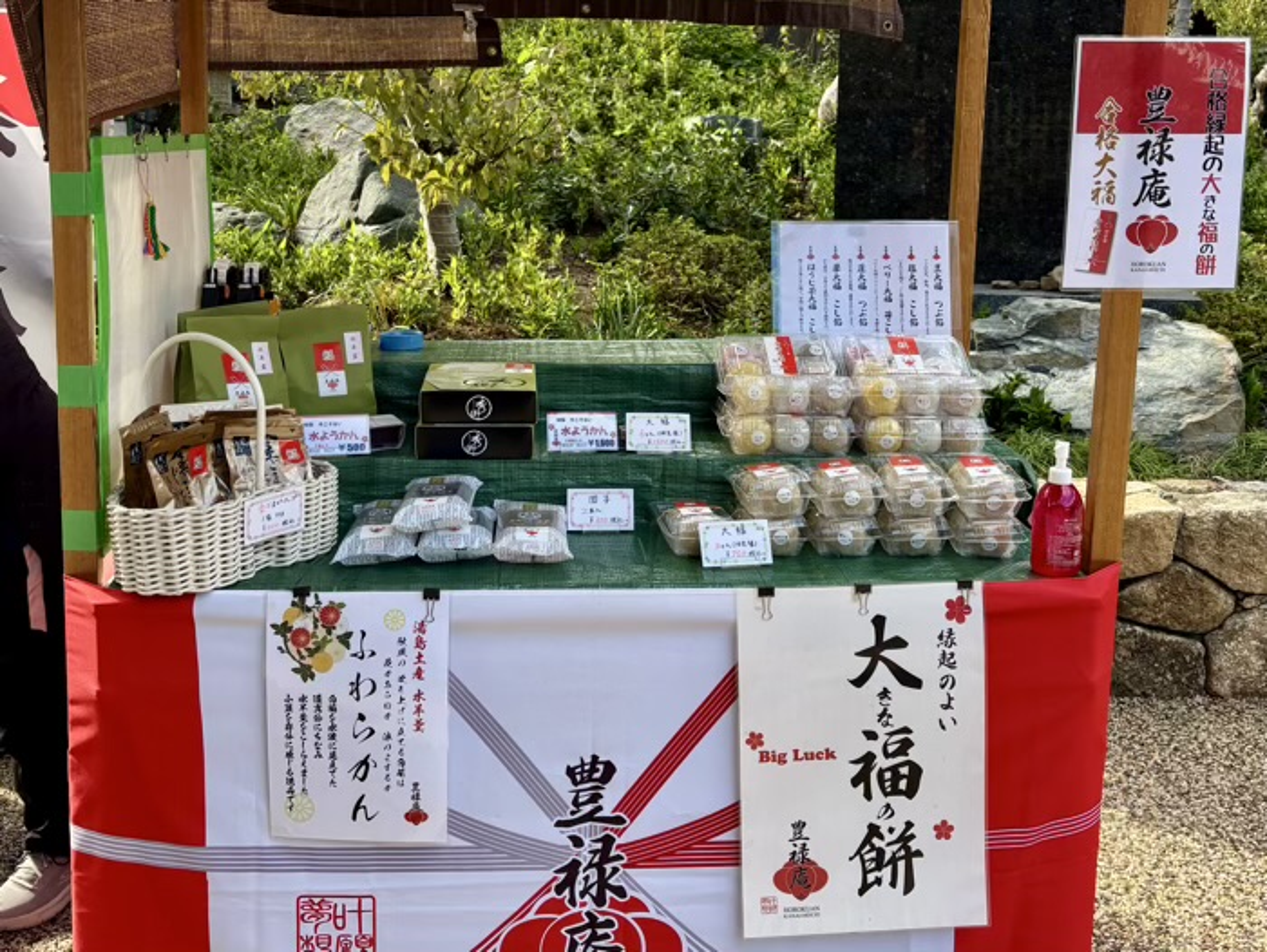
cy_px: 476
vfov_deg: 53.1
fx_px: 952
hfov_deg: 67.3
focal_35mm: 26
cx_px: 634
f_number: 1.6
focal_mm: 5.96
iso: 50
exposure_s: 1/615
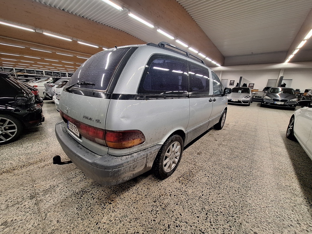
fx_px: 117
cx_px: 156
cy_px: 117
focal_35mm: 13
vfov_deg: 89.9
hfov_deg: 106.2
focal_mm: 1.74
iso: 125
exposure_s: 1/50
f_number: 2.2
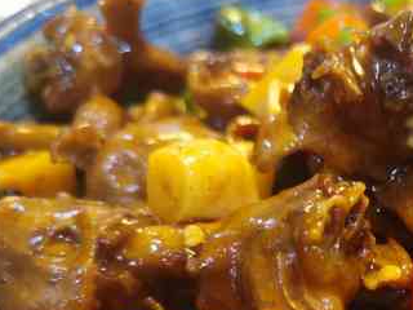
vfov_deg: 24.0
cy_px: 287
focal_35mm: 59
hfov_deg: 30.6
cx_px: 404
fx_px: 704
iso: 400
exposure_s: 1/33.3
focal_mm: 5.58
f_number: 1.8
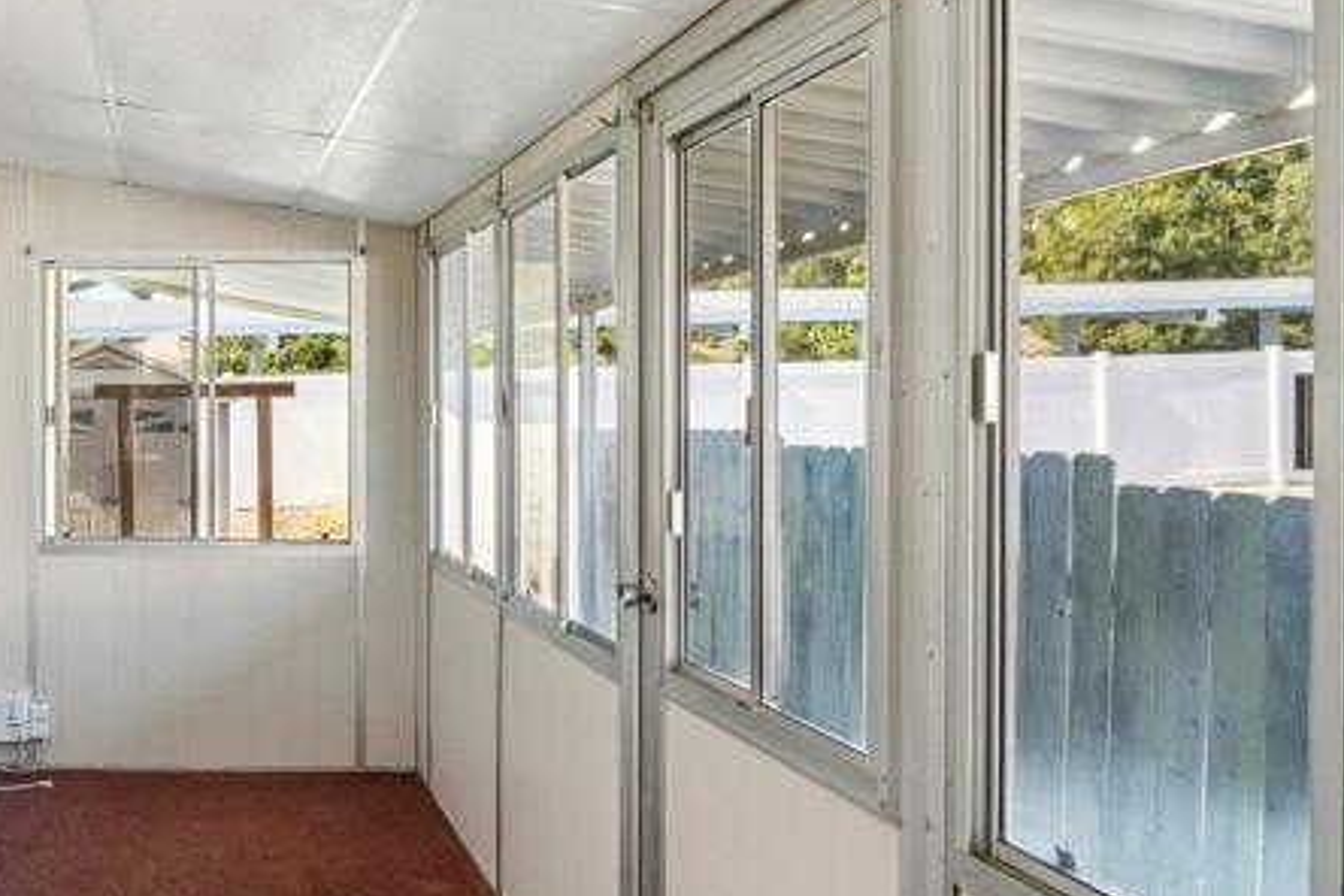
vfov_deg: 43.6
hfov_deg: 55.1
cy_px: 463
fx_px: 1120
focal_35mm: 30
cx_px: 176
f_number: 9
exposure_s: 1/30
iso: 160
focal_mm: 13
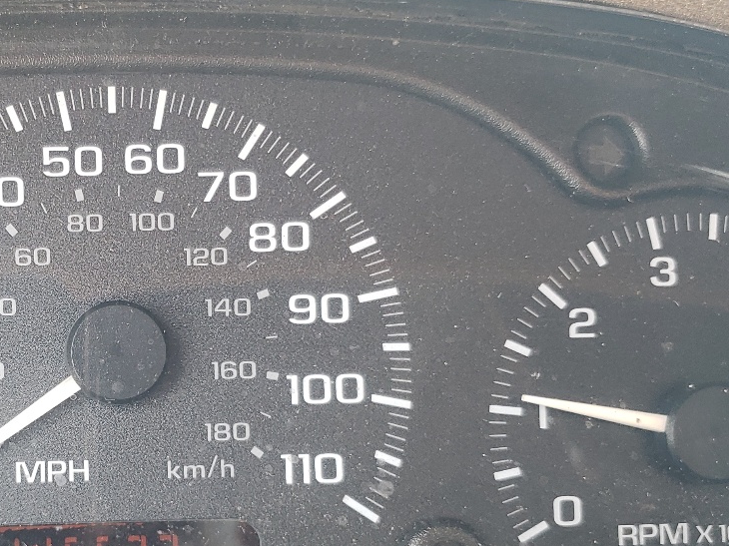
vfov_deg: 25.4
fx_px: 1200
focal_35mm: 57
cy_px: 383
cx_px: 91
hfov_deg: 32.3
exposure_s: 1/60.2
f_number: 1.5
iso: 56
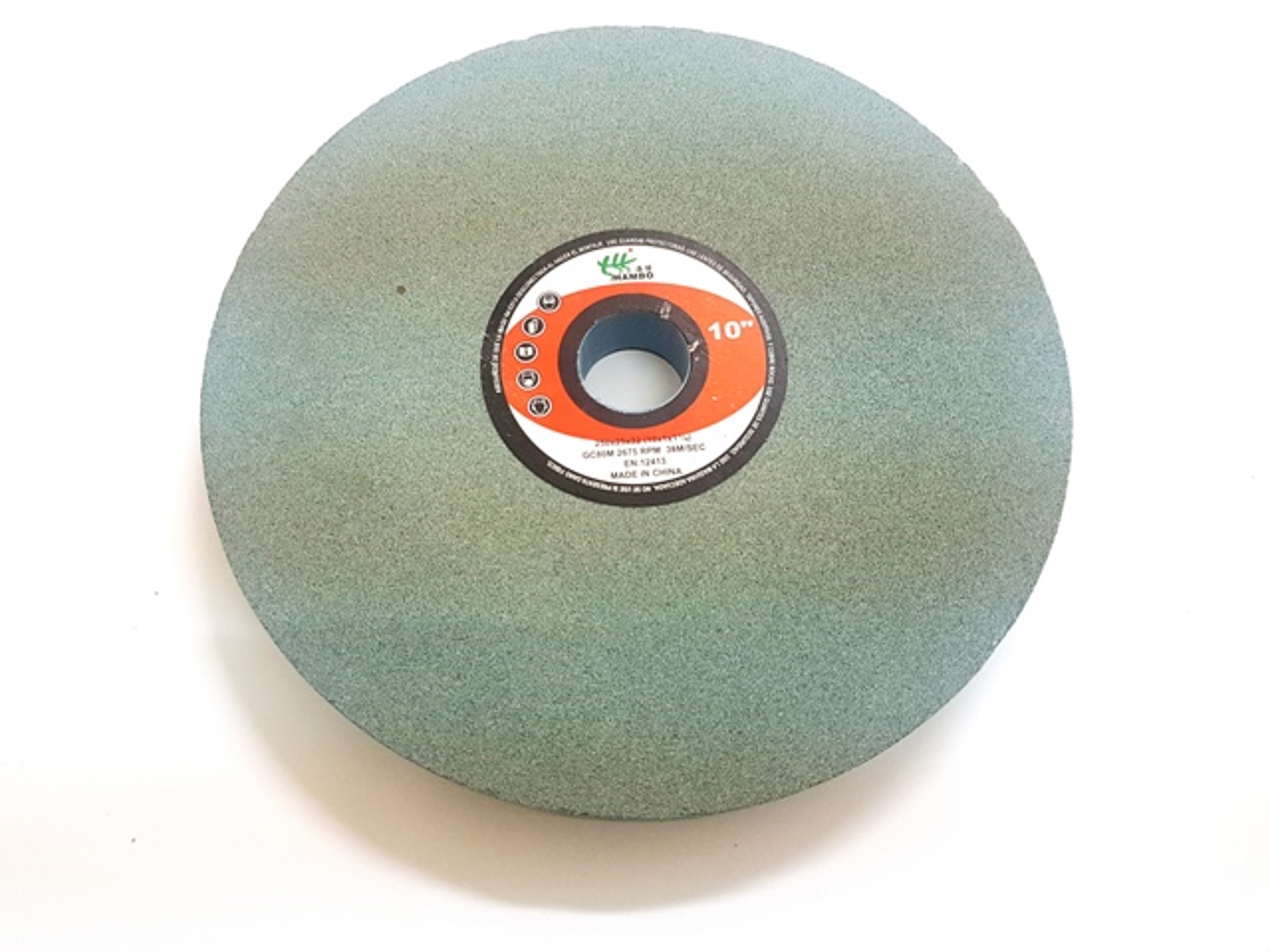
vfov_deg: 53.1
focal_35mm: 26
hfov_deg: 67.3
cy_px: 476
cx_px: 635
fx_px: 954
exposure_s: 1/30
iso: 200
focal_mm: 4.2
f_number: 1.7
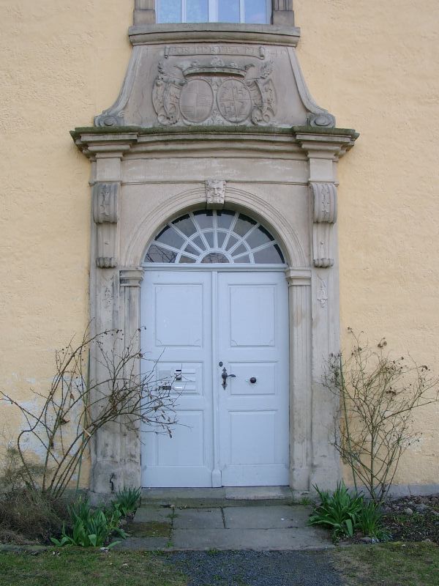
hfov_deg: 41.8
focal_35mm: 34
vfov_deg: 54.0
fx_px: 575
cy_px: 293
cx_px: 220
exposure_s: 1/85.2
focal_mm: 7.13
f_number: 4
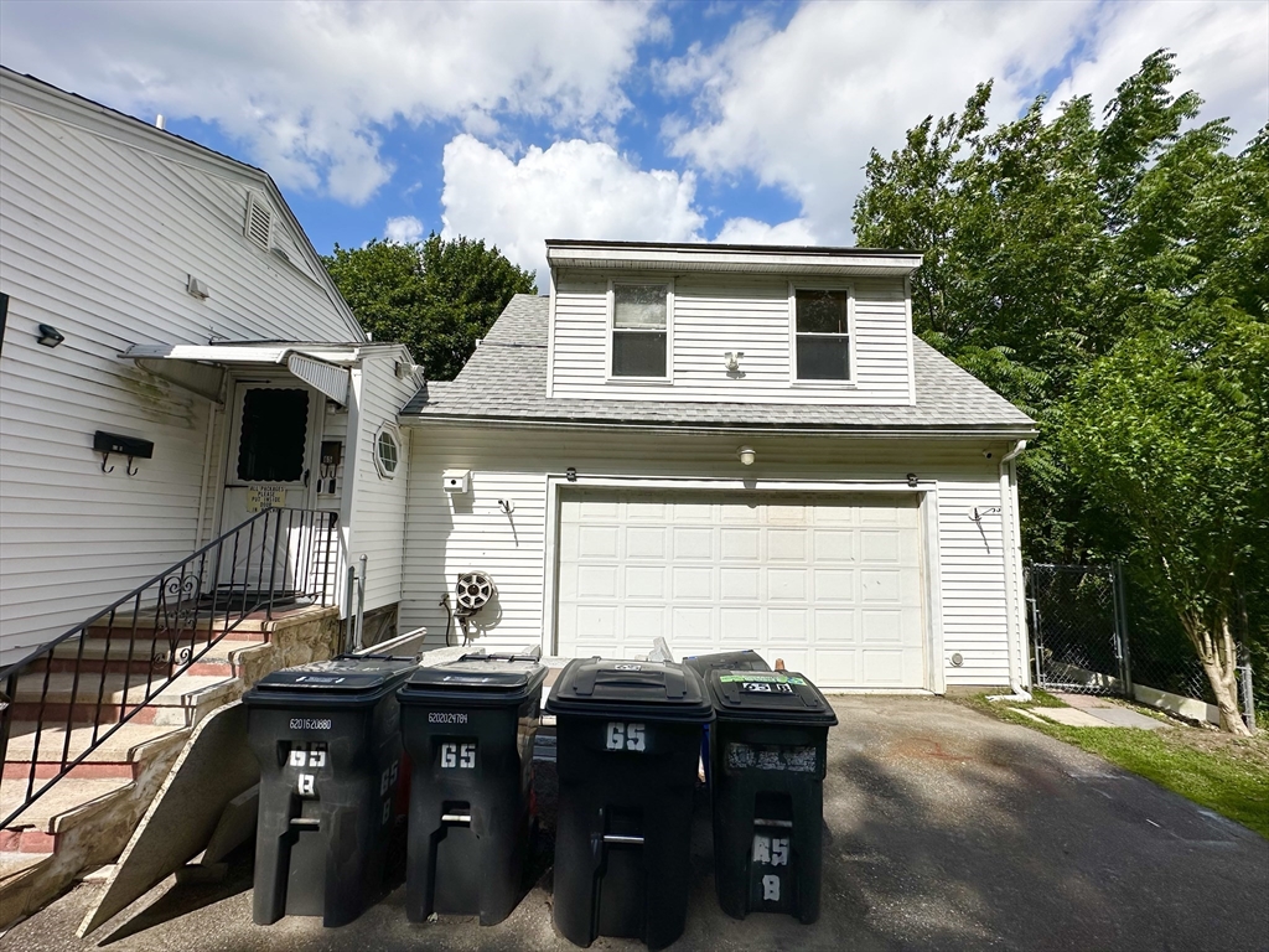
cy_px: 476
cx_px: 634
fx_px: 513
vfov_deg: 85.7
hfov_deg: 102.1
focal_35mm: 14
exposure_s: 1/4831
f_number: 2.2
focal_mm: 2.22
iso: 50
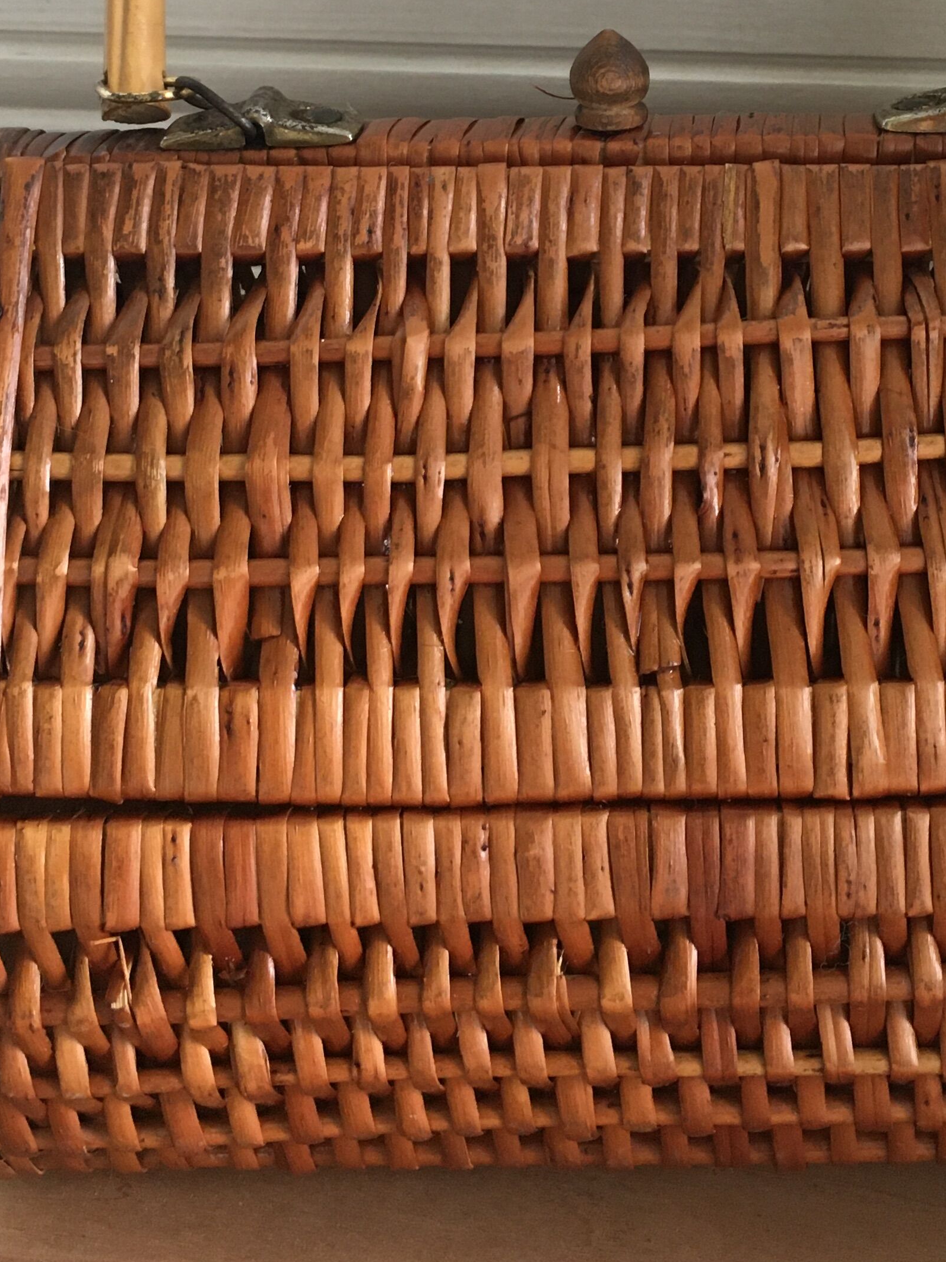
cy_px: 262
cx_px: 592
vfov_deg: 34.0
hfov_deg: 26.5
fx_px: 2004
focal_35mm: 55
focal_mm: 4.15
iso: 160
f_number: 2.2
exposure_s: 1/33
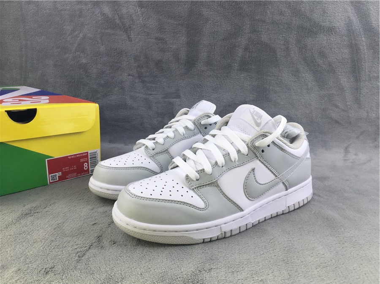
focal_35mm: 29
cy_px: 142
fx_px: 318
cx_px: 190
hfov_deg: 61.7
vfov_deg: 48.2
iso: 25
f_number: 2.2
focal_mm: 4.15
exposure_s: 1/50
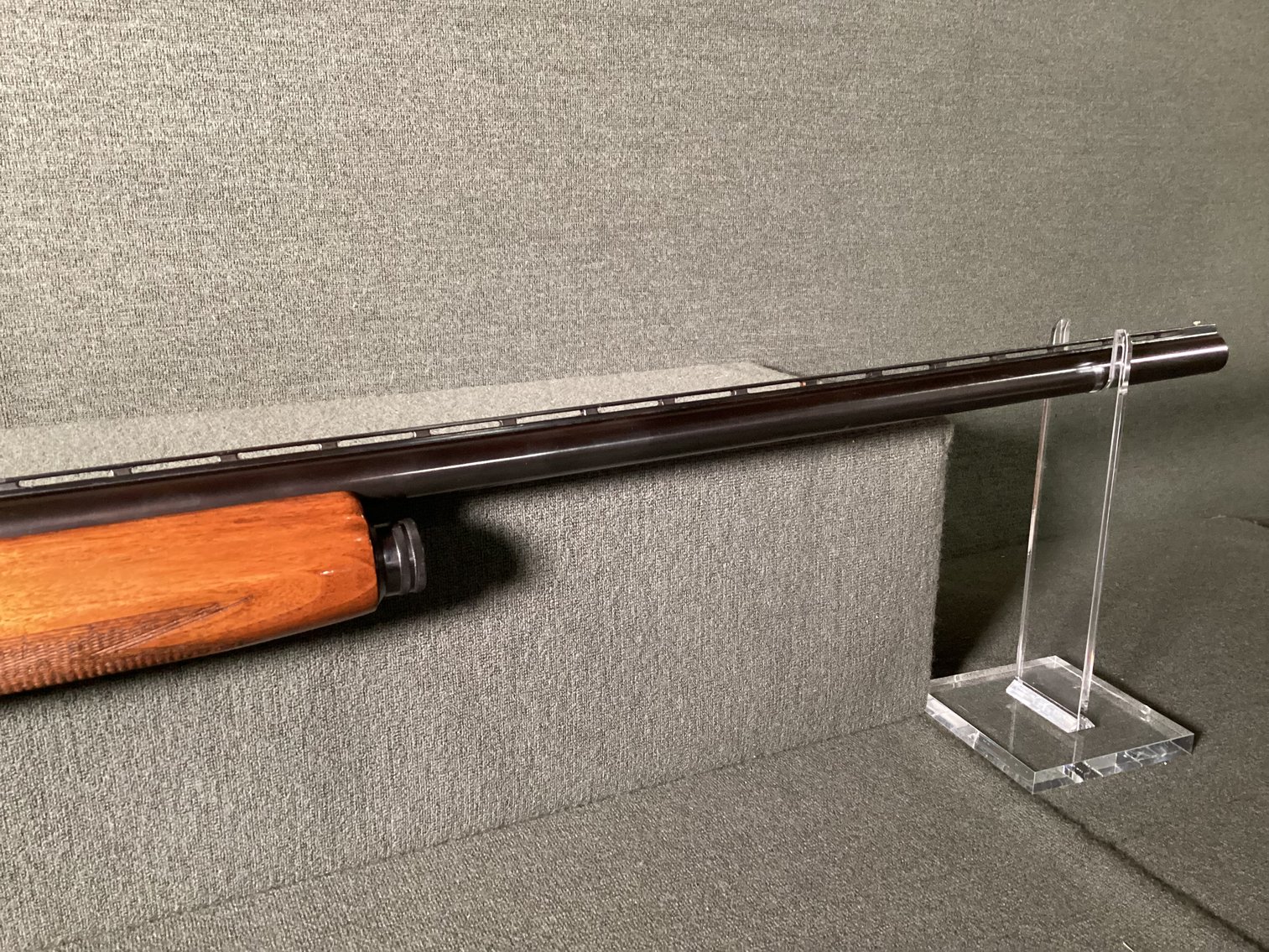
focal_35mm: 31
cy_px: 476
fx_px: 1137
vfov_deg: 45.4
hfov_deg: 58.3
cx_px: 634
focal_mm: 3.3
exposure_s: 1/30
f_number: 2.4
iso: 500
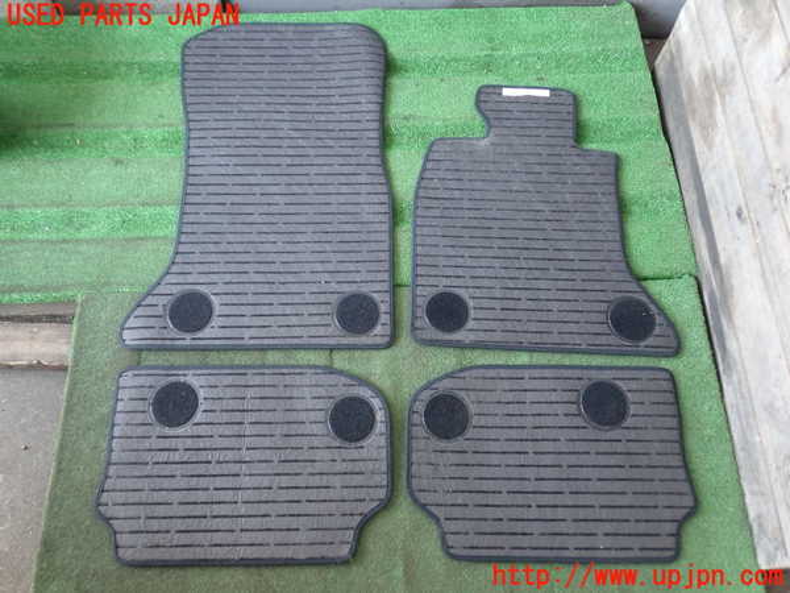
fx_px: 685
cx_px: 395
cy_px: 296
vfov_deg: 46.8
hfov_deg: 60.0
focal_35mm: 30
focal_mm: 5.4
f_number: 2.3
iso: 200
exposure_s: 1/30
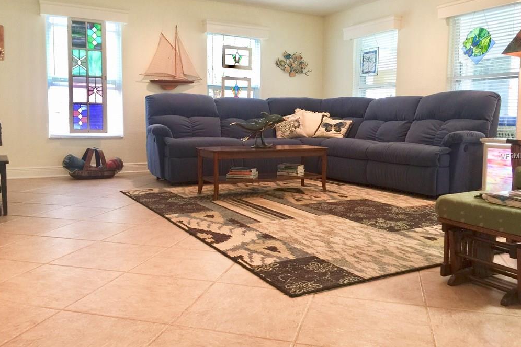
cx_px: 263
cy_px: 156
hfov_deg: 60.3
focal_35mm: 31
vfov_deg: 42.3
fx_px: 449
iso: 50
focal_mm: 4.15
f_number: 2.2
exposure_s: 1/15
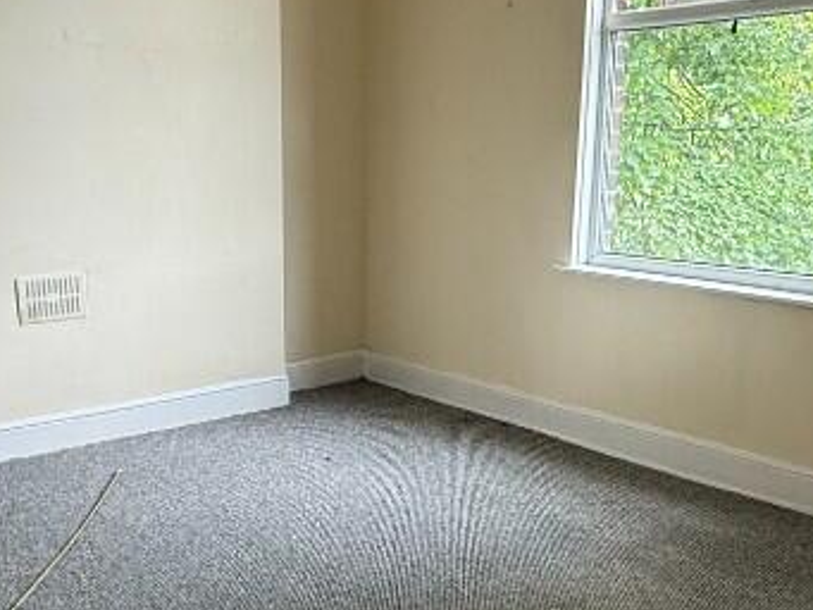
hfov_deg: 44.7
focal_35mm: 42
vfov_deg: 34.2
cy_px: 388
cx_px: 353
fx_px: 987
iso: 125
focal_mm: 2.22
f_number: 2.2
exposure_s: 1/99
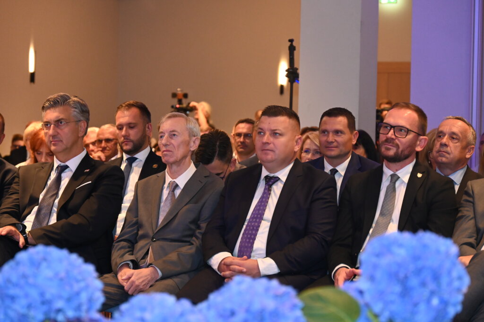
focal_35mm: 115
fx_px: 1545
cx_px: 242
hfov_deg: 17.8
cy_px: 161
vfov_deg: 11.9
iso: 6400
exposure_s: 1/125
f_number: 6.3
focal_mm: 115
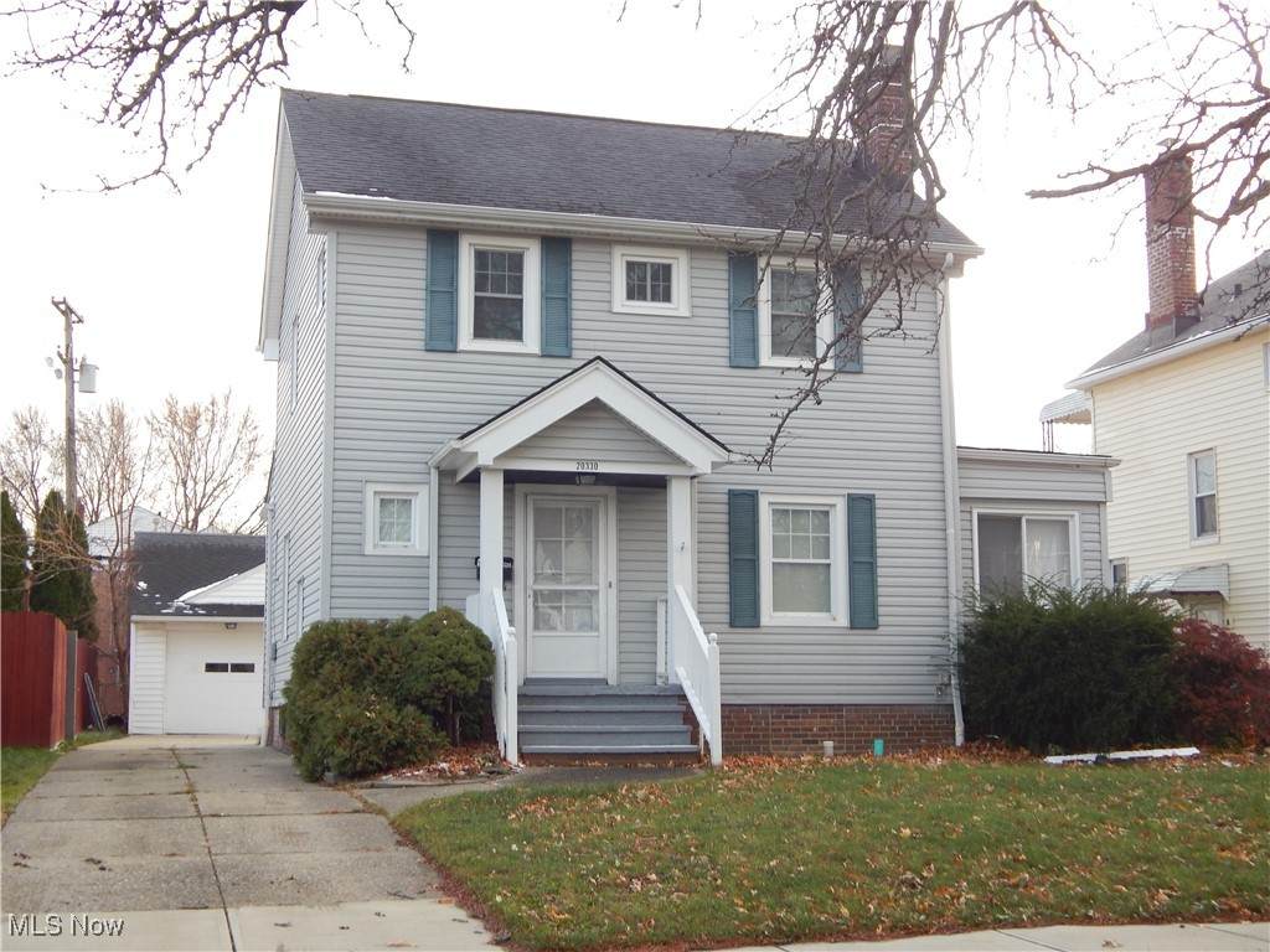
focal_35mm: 49
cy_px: 476
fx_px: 1798
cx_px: 635
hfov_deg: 38.9
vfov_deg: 29.7
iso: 125
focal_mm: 8.6
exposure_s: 1/100
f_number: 3.7
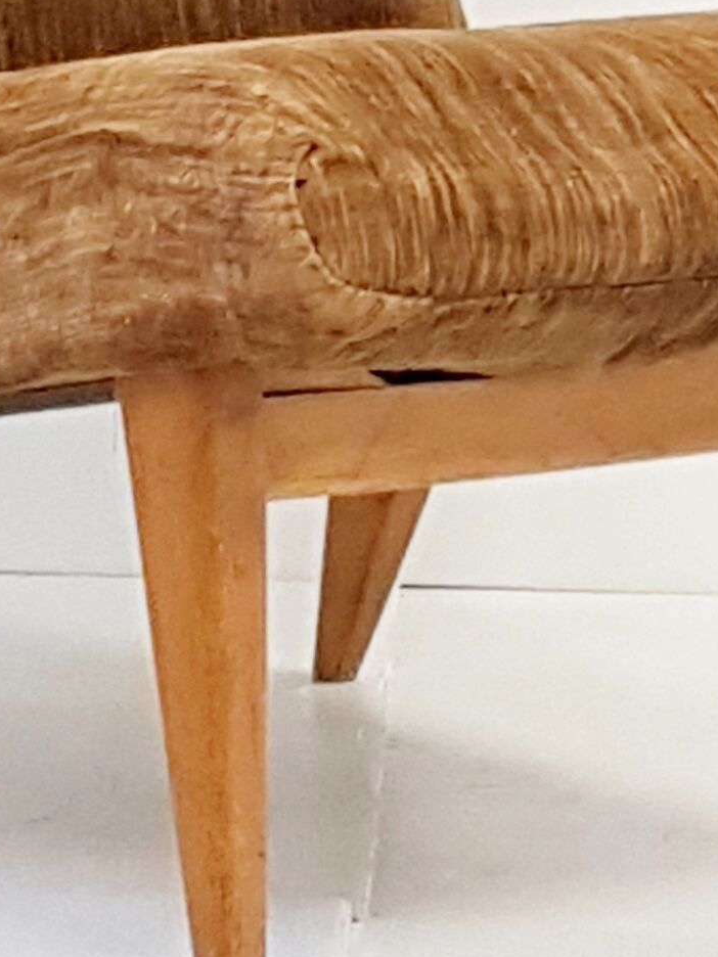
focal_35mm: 80
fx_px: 2212
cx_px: 261
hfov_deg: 18.4
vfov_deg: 23.1
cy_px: -78
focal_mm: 4.2
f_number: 1.7
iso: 200
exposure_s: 1/50
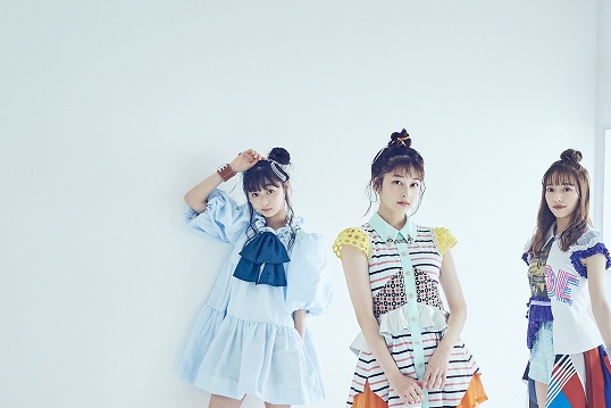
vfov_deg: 20.7
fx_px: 1103
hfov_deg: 30.4
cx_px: 470
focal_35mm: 65
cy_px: 336
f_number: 7.1
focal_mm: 35
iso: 3200
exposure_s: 1/125
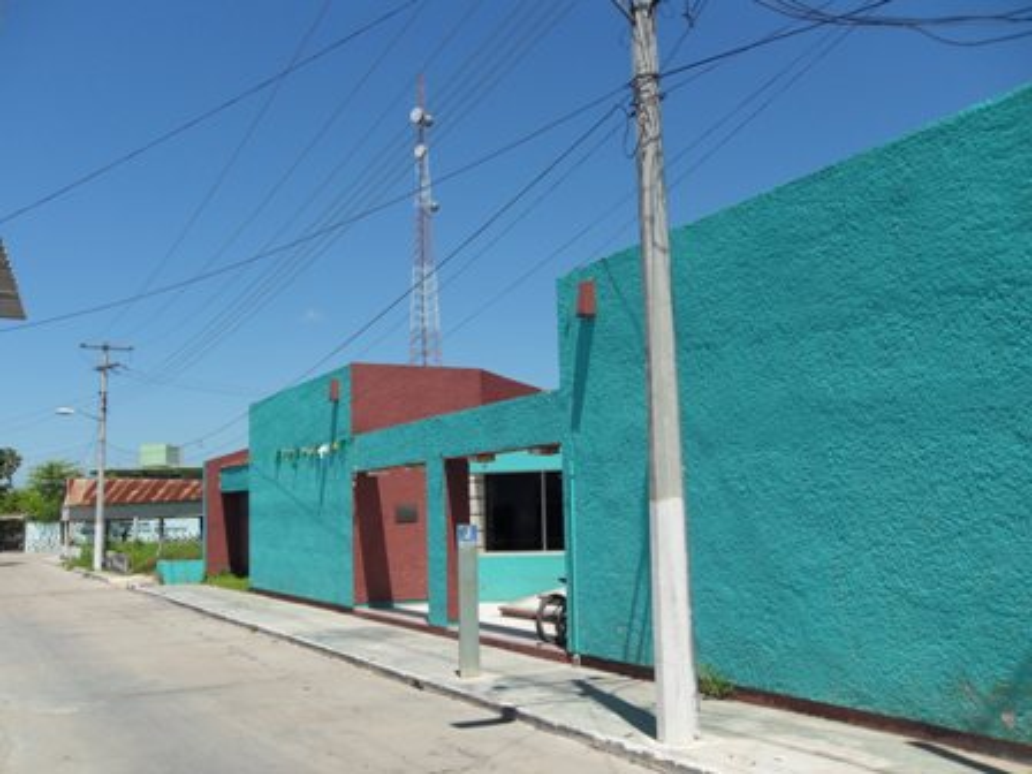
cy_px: 387
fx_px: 1043
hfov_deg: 52.6
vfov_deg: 40.7
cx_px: 516
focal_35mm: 35
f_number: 8.2
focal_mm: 6.3
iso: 80
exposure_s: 1/250
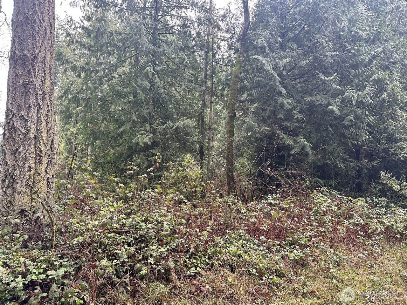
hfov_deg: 71.6
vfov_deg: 56.8
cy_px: 152
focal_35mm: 24
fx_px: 282
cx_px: 204
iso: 125
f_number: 1.78
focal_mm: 6.86
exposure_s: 1/121
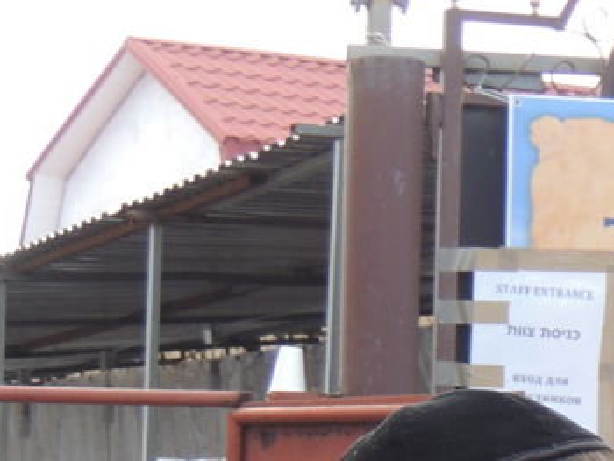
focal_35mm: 240
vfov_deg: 6.1
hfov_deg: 8.0
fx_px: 4260
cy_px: 638
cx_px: 1095
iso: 100
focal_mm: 10.7
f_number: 3.7
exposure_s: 1/100
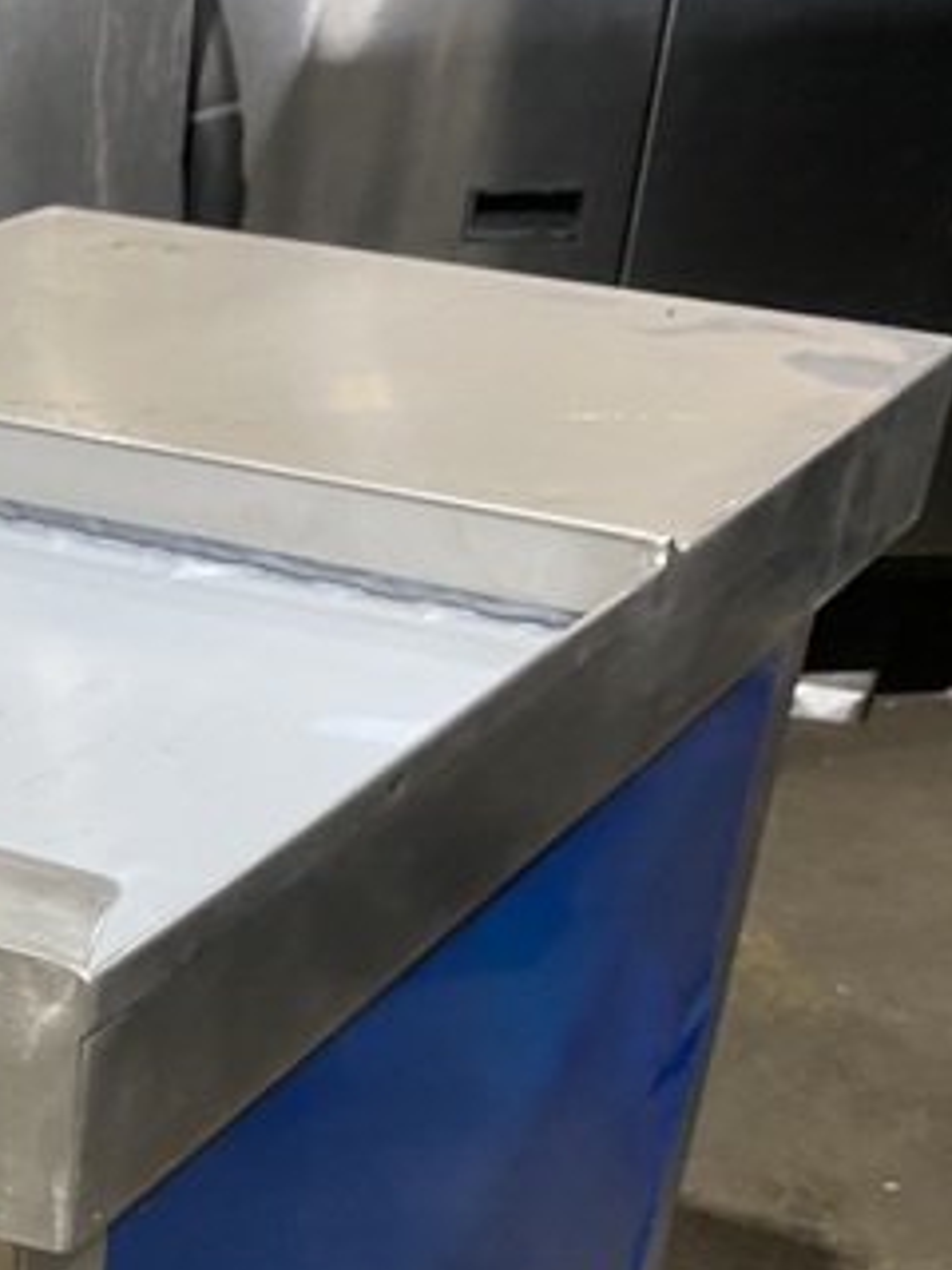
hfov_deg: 21.3
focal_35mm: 66
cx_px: -48
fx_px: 2420
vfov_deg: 26.2
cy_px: 1530
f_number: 1.8
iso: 250
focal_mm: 4.25
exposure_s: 1/60
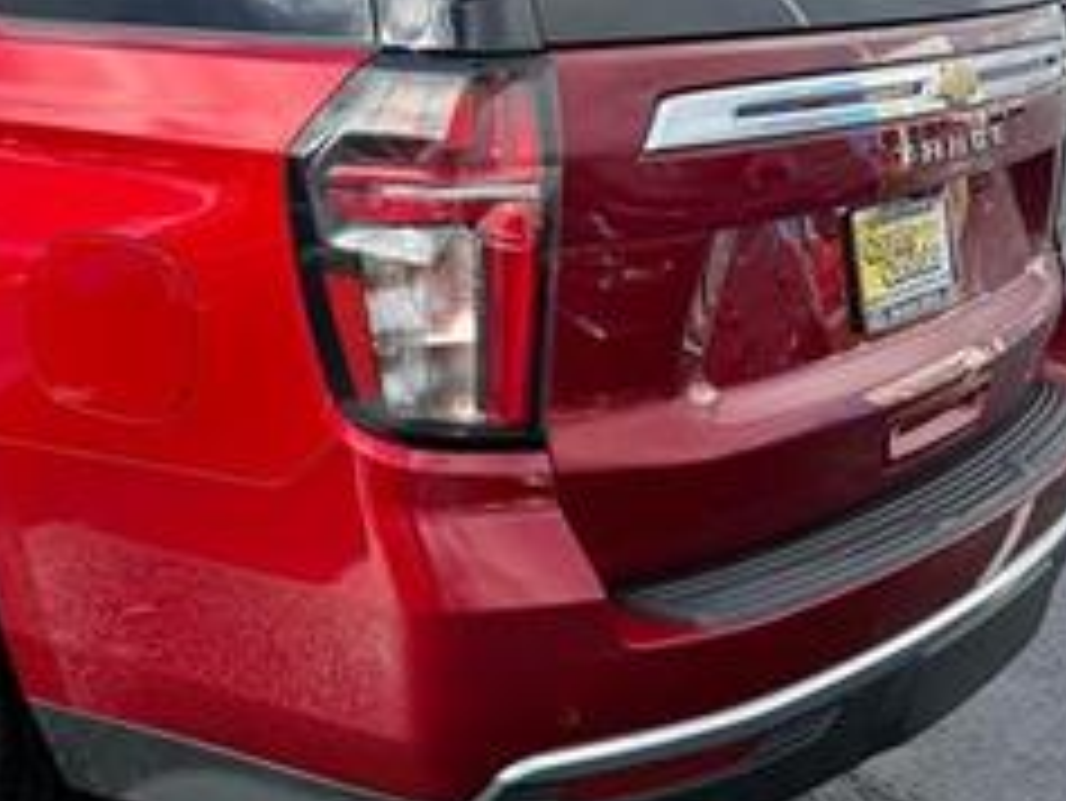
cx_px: 180
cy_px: 297
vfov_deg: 28.5
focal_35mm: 51
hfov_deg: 36.0
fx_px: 1571
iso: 100
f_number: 1.78
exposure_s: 1/1618
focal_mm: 6.76
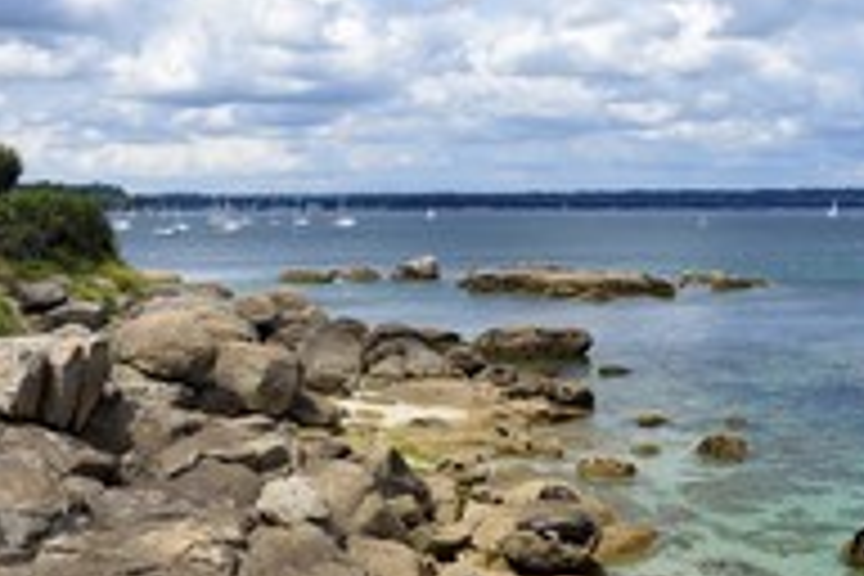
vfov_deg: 19.8
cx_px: 578
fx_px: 1632
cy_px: 450
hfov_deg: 29.4
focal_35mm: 68
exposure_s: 1/400
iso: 200
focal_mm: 31
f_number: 10
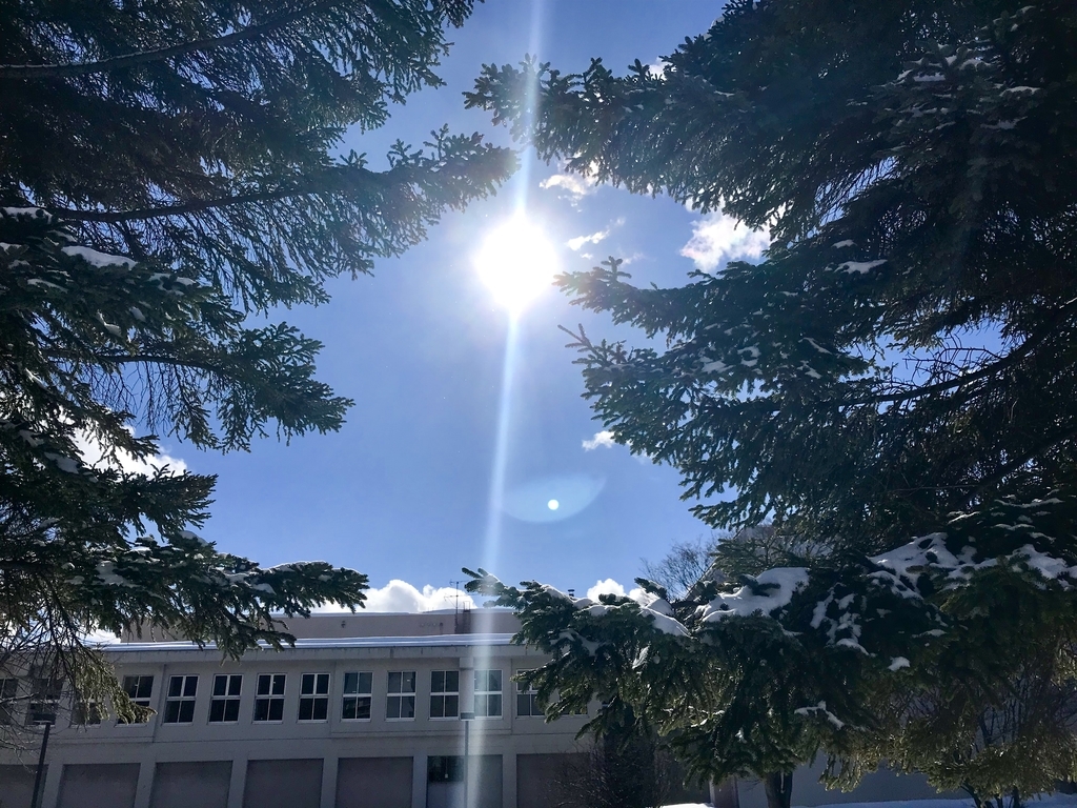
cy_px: 404
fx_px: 871
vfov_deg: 49.7
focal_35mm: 28
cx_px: 538
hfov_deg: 63.4
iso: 20
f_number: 1.8
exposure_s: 1/9615
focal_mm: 3.99
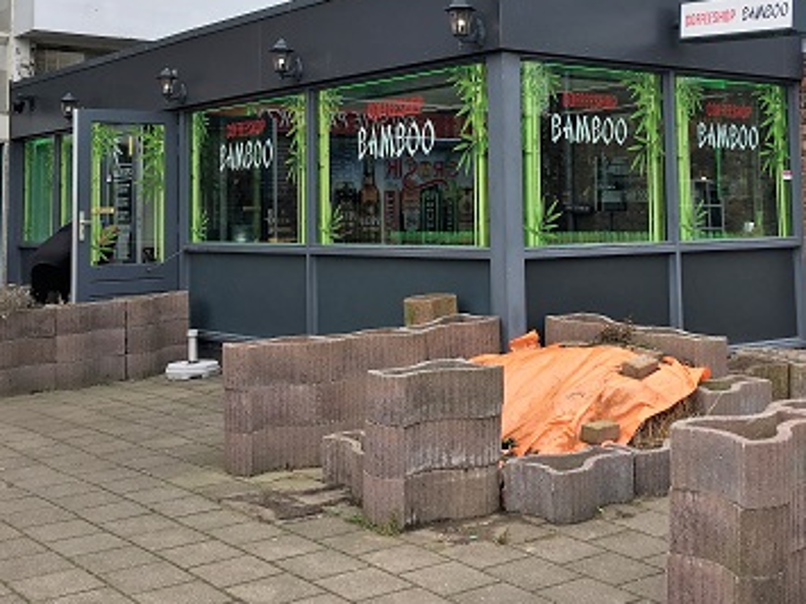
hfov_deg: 38.9
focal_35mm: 49
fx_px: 1141
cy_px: 118
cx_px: 452
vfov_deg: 29.0
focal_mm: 4.15
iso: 25
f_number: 2.2
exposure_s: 1/212
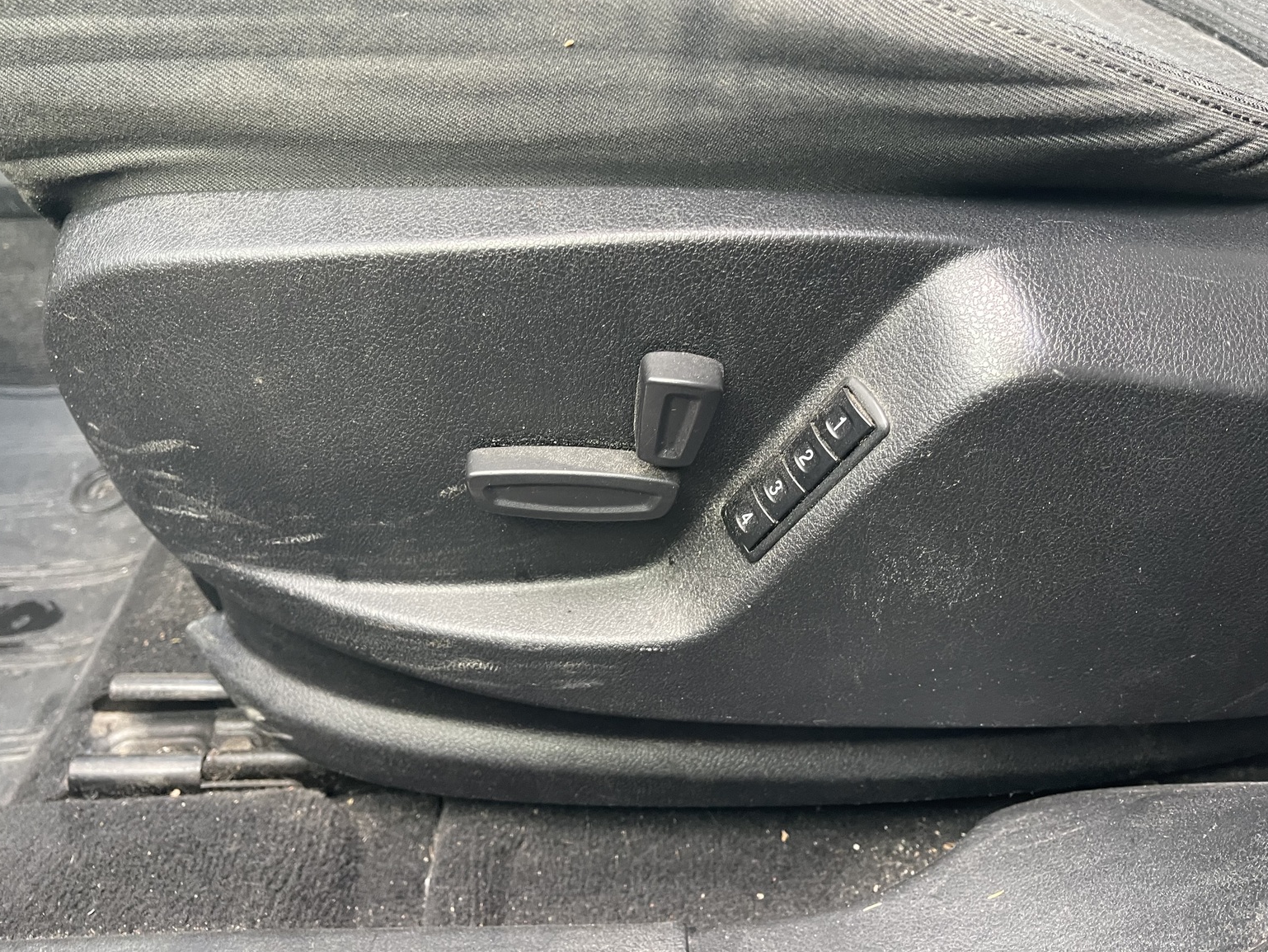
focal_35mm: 26
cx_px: 609
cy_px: 458
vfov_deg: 53.1
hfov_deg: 67.3
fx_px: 953
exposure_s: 1/60
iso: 320
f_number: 1.6
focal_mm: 5.1
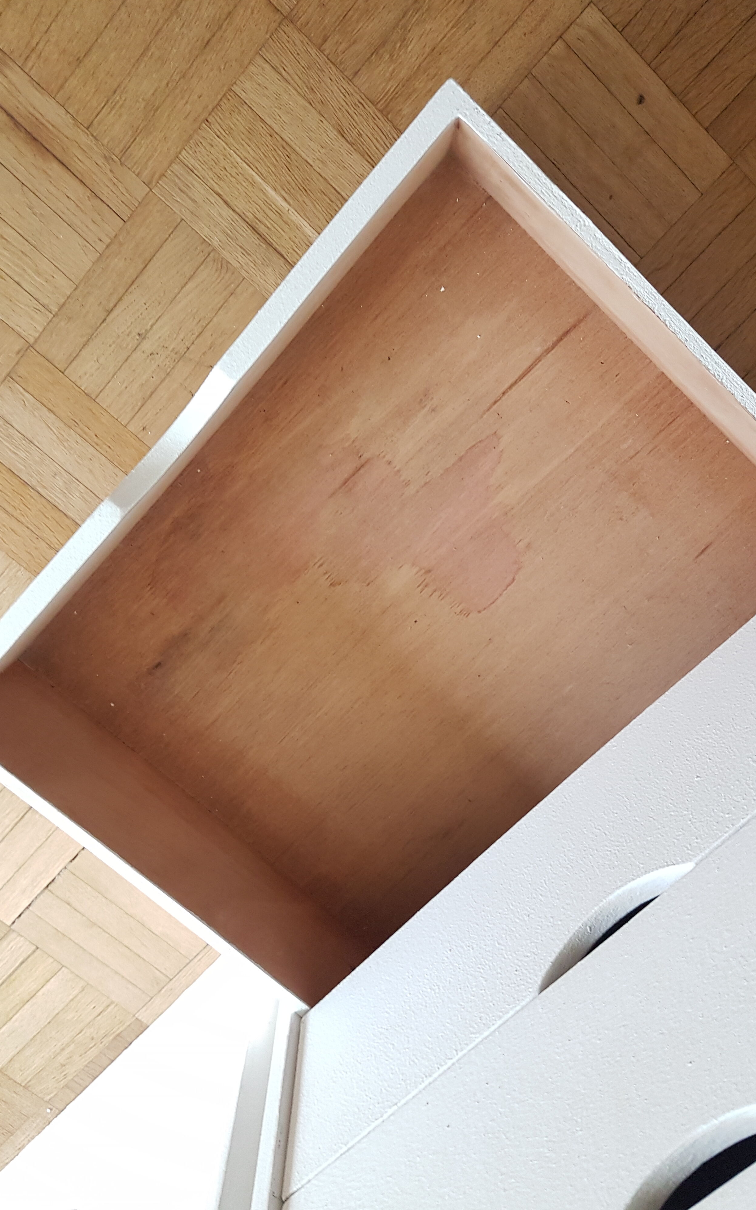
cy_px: 610
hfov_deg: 44.5
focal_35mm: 28
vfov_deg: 66.5
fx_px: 923
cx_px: 358
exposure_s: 1/13
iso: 200
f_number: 1.7
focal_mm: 4.2
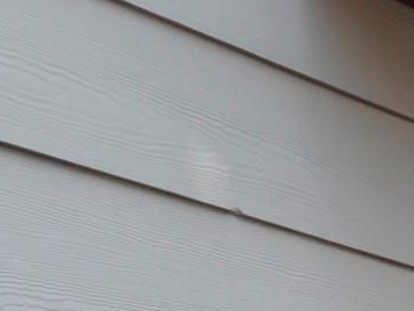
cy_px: 744
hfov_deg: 9.0
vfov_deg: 6.5
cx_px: 395
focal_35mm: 218
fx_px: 2608
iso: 200
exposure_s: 1/100
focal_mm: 19
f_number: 9
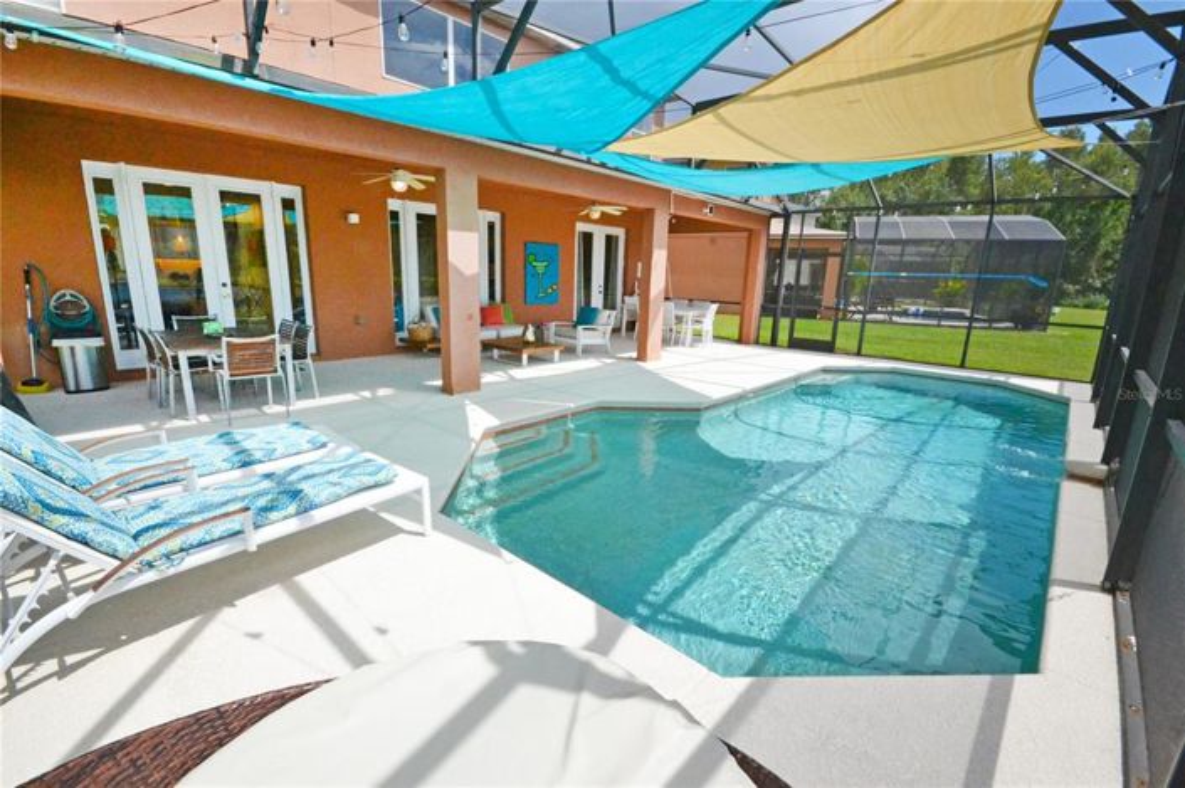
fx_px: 493
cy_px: 394
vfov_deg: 77.2
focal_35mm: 15
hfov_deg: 100.4
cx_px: 592
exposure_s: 1/500
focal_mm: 10
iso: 1600
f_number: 22
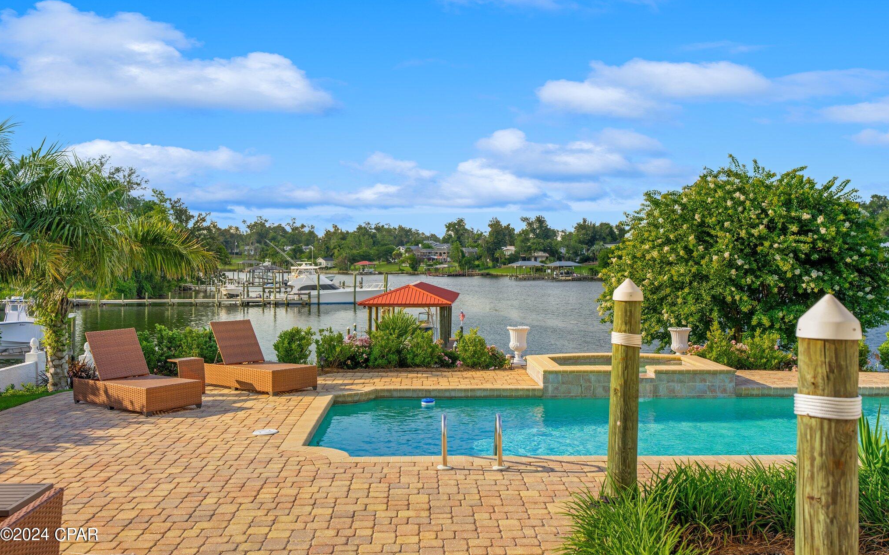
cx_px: 446
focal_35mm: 36
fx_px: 872
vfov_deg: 35.3
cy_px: 263
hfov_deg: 54.0
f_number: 4.5
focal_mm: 35
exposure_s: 1/125
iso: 100
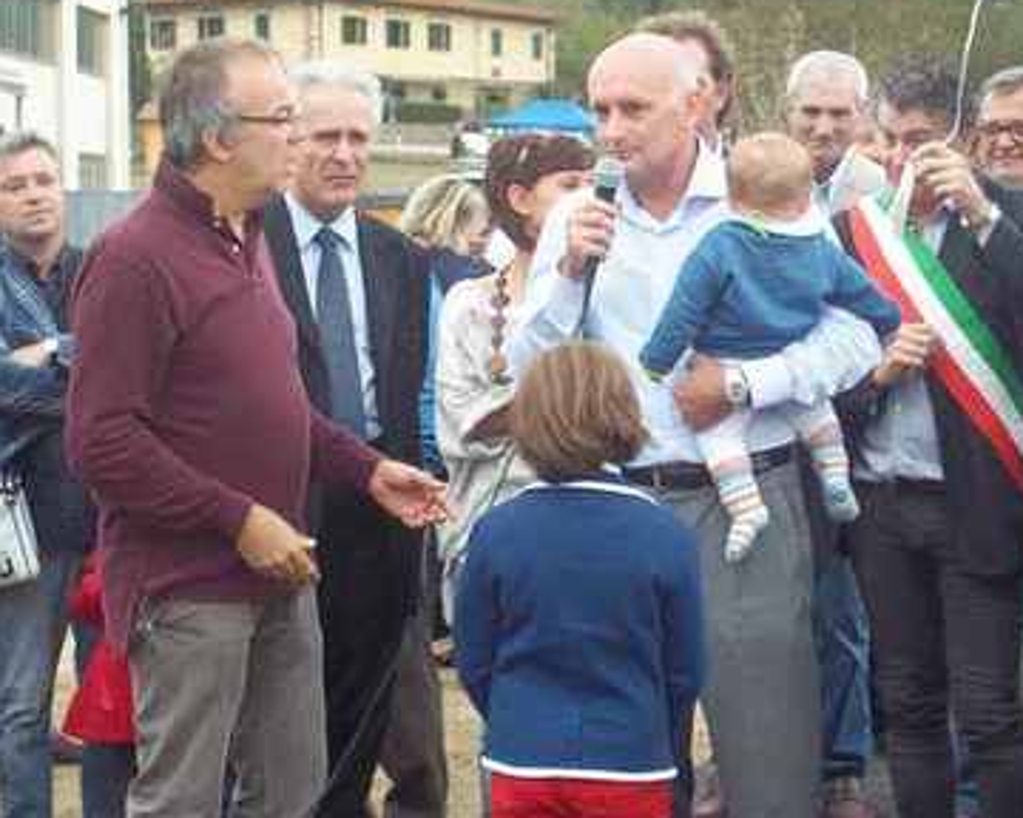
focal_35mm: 95
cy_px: 356
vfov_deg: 16.2
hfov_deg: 20.1
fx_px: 2876
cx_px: 656
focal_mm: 12.5
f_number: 4.4
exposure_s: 1/60
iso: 80
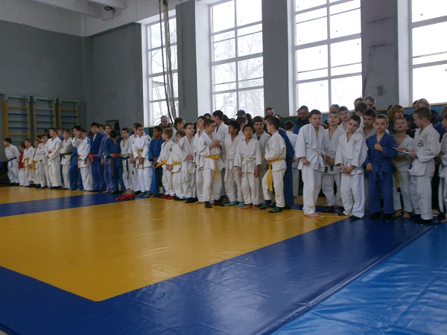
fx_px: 413
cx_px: 224
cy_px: 168
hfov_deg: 56.8
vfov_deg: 44.2
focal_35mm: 32
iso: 100
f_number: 3.1
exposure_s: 1/30
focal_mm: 5.8
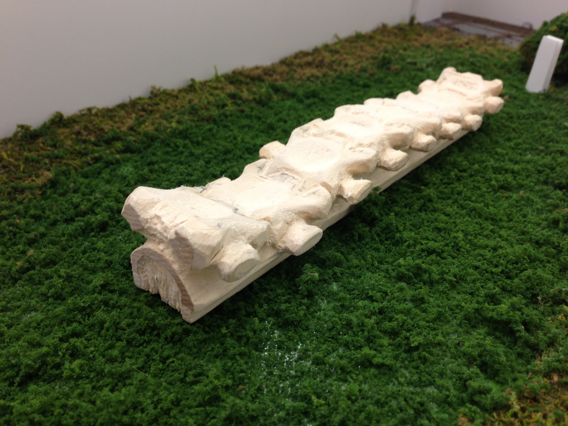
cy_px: 213
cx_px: 284
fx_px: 541
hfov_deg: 55.4
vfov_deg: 42.9
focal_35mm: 33
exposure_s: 1/20
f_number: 2.4
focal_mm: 4.13
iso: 50
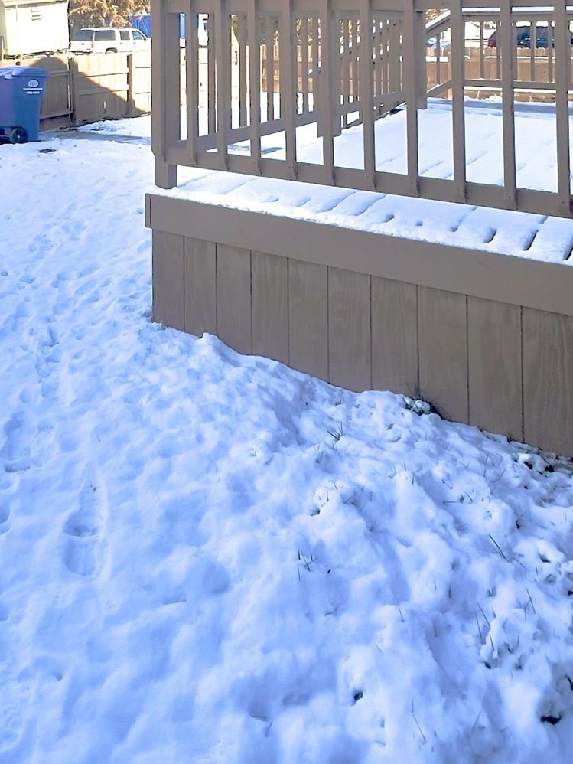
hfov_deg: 45.9
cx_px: 177
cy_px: 34
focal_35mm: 30
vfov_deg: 50.7
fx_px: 662
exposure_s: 1/1449
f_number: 1.8
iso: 32
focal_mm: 1.57
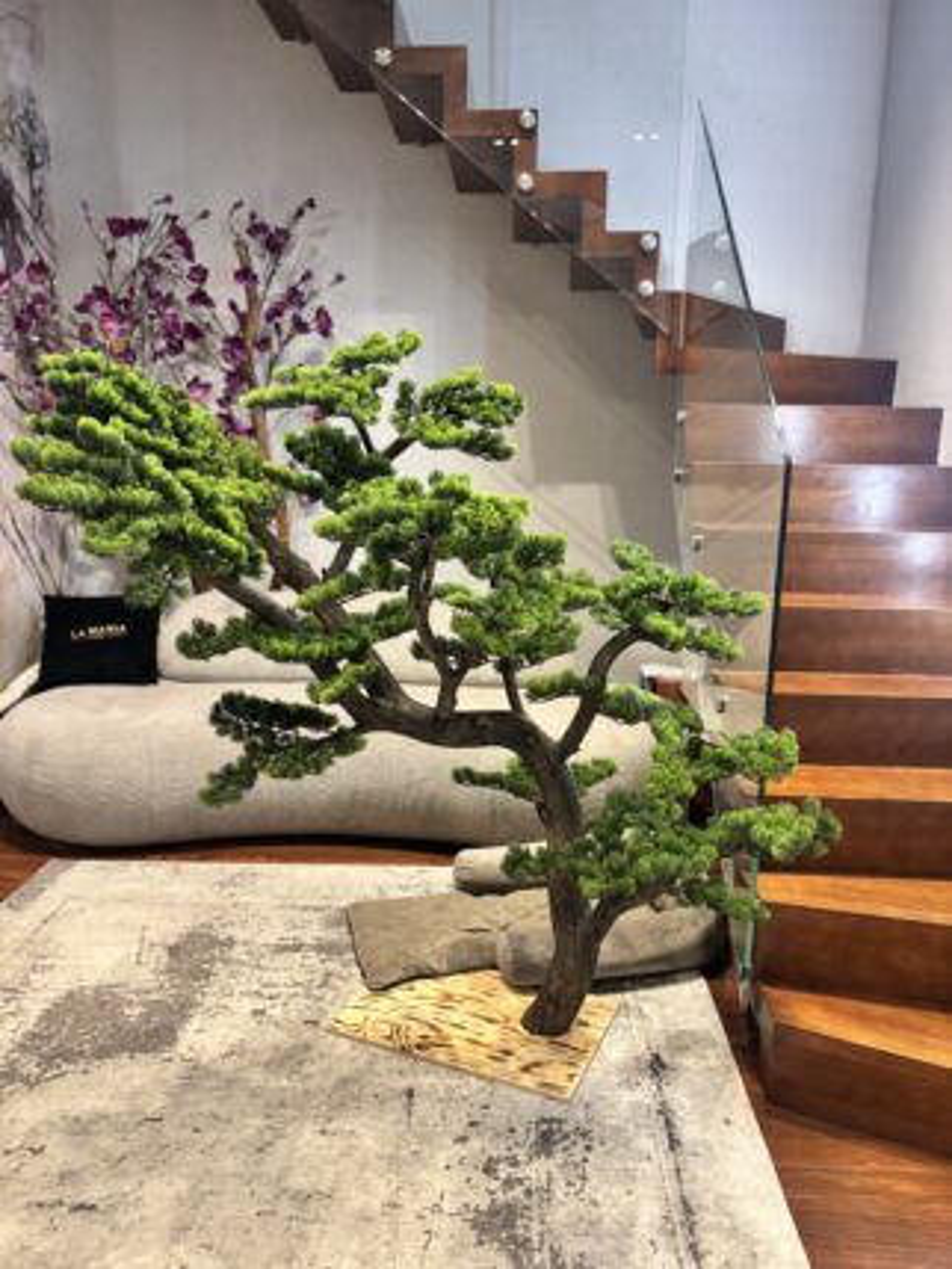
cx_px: 476
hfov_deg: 53.1
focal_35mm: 26
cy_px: 634
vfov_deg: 67.3
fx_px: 953
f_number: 1.6
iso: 320
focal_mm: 5.96
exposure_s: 1/50
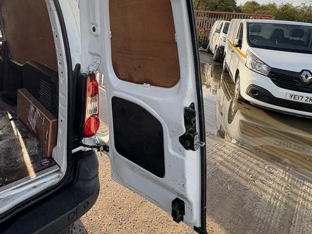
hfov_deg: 68.2
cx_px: 115
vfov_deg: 51.6
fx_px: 225
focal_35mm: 25
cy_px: 49
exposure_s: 1/329
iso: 40
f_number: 2.2
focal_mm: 2.22
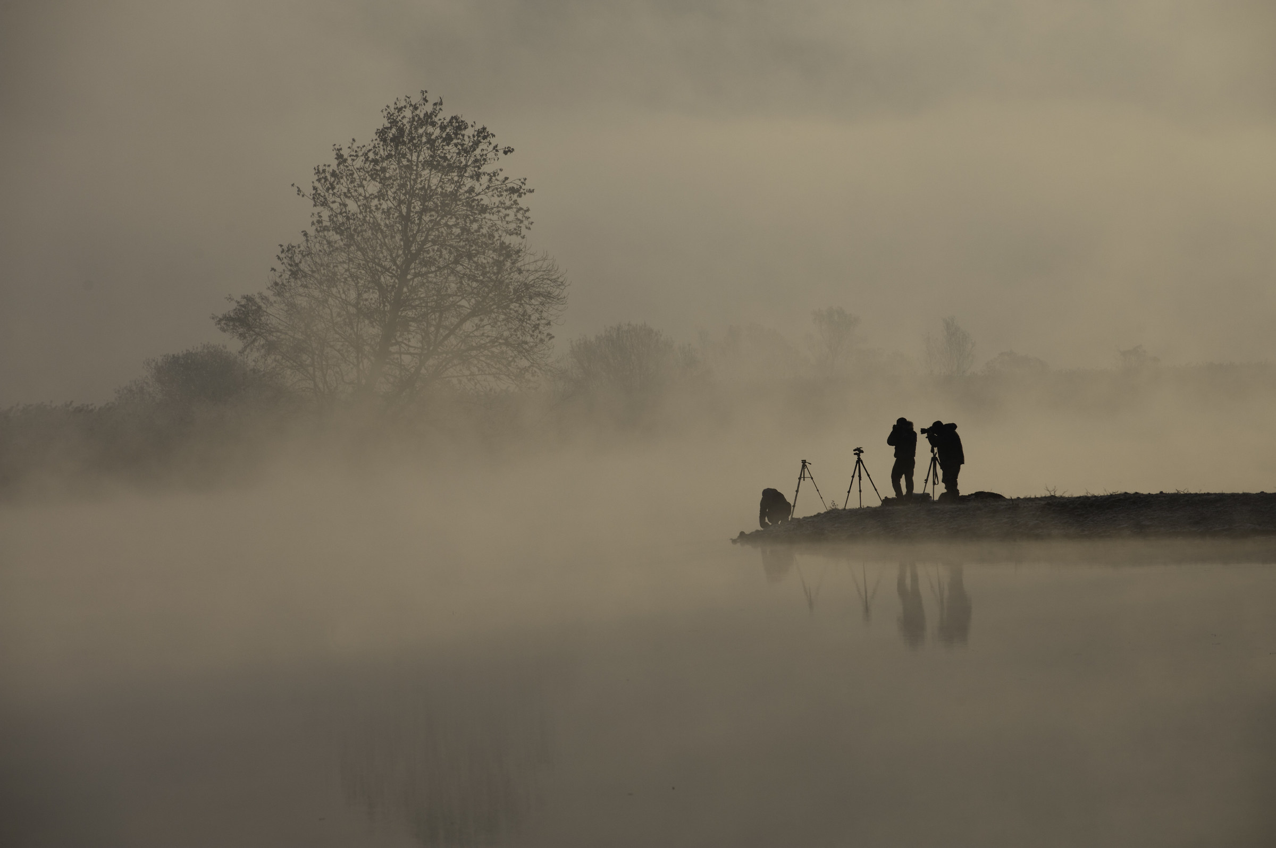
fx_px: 7083
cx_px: 638
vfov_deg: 6.9
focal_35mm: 200
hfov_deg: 10.3
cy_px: 424
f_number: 8
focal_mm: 200
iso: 200
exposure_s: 1/320
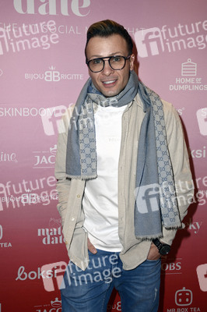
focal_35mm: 45
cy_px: 156
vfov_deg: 43.6
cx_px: 104
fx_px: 389
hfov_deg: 29.8
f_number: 5.6
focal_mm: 45
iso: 800
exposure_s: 1/200
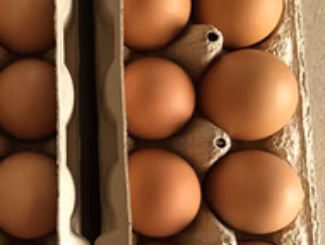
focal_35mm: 61
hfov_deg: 29.9
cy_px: 87
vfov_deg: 24.0
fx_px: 573
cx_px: 14
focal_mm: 4.15
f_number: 2.2
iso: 100
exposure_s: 1/10
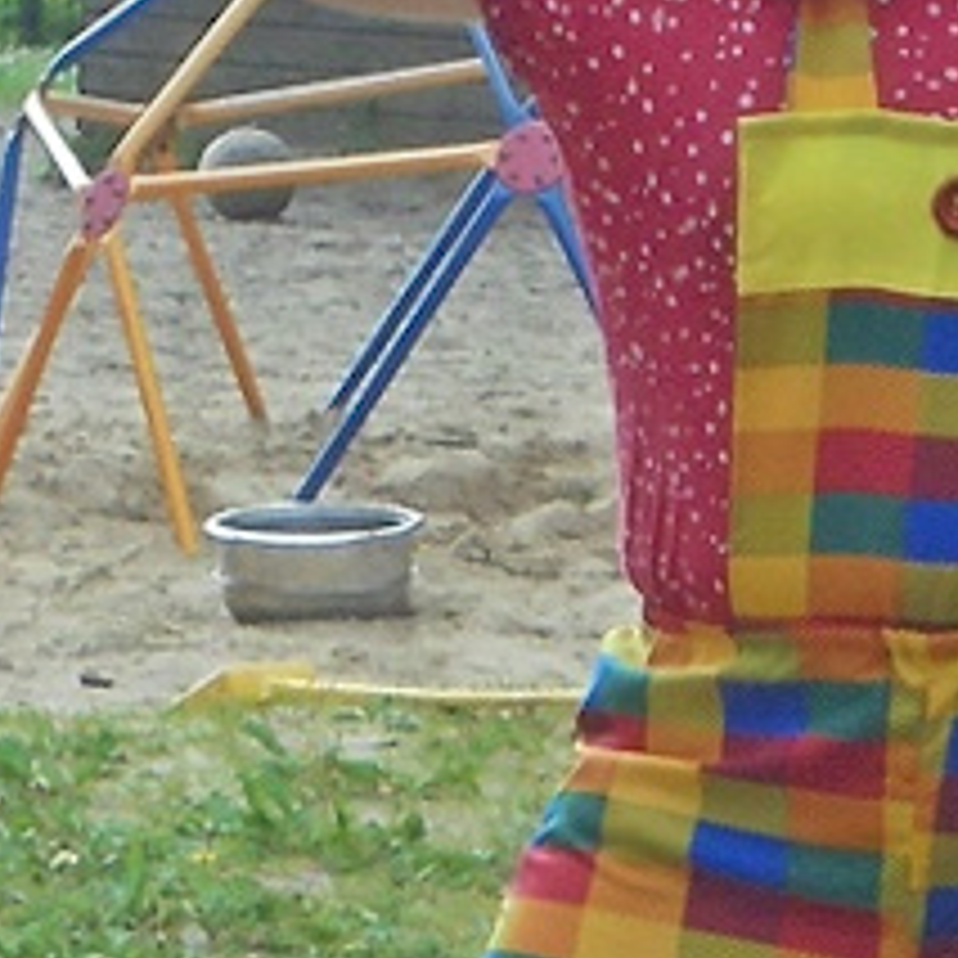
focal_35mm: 259
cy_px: 580
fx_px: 8109
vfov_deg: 6.8
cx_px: 1012
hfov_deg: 6.7
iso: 200
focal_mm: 13.1
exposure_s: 1/250
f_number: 6.1
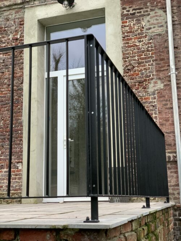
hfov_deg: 28.0
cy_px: 120
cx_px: 90
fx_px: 363
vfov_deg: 36.8
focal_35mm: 52
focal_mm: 6
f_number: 2.4
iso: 125
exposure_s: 1/80
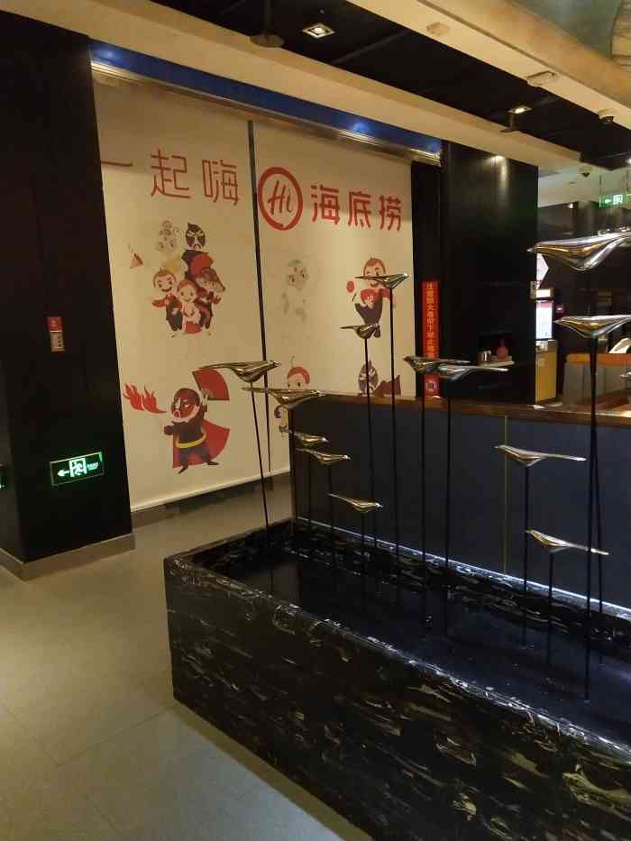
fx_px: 729
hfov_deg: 46.8
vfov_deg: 60.0
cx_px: 316
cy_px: 420
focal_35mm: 30
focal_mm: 3.95
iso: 666
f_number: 1.8
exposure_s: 1/33.3
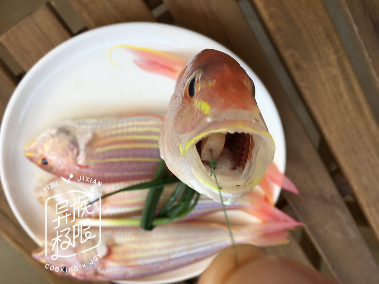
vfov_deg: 48.2
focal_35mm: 29
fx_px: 318
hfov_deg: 61.7
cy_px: 142
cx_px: 190
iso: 25
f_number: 2.2
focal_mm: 4.15
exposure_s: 1/100
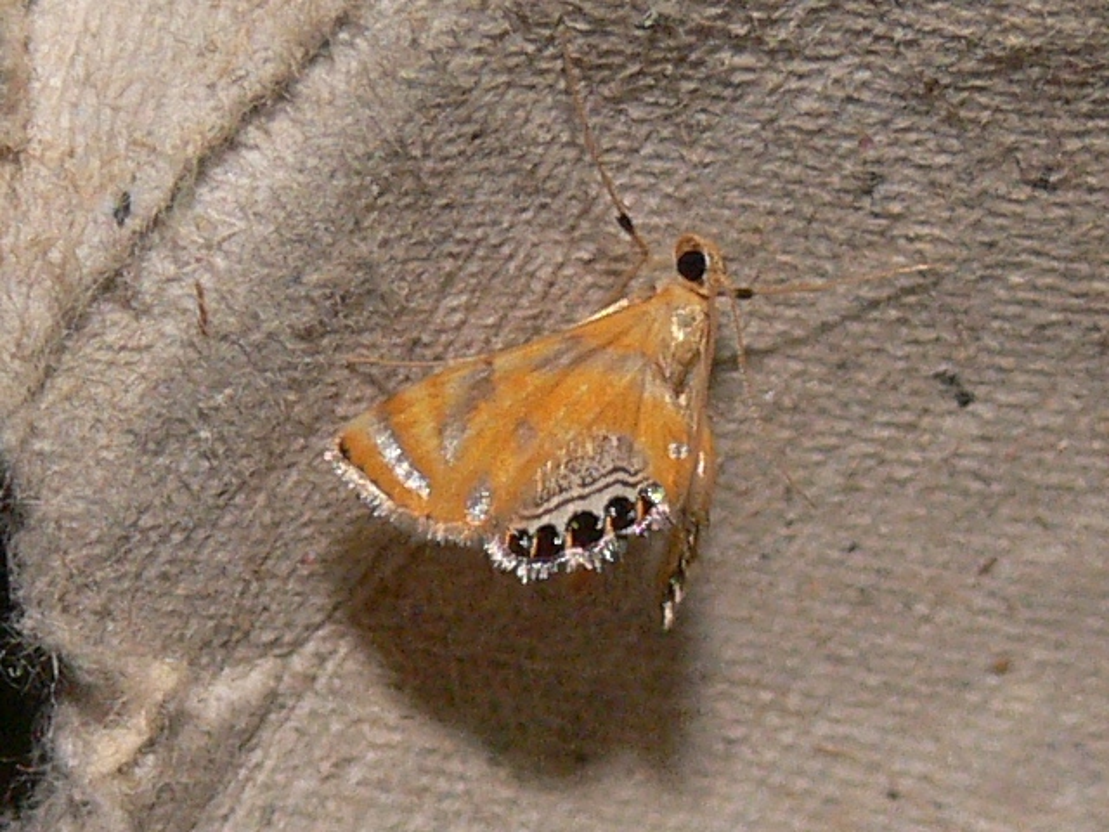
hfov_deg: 47.9
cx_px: 554
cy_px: 416
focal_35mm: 39
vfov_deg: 36.8
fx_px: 1249
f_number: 4
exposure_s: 1/30
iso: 100
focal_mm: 8.3
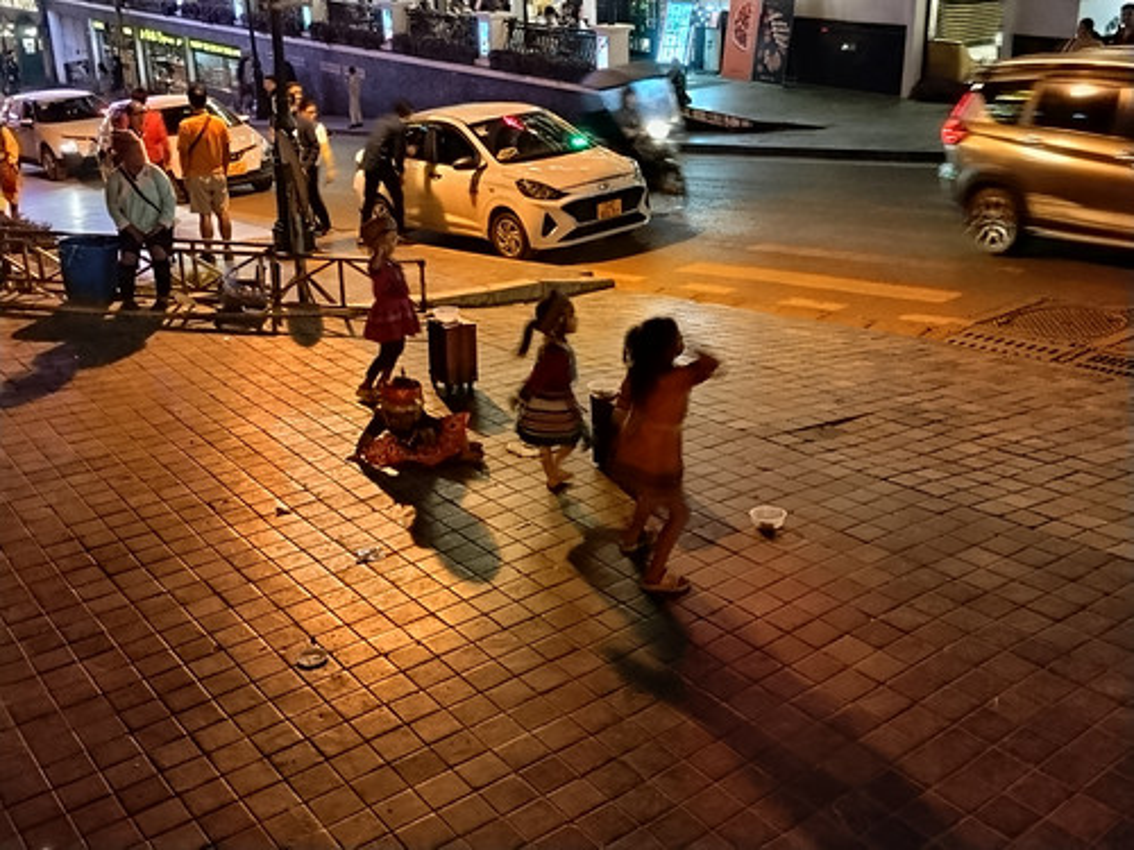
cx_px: 567
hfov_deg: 49.0
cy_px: 425
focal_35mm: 38
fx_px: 1245
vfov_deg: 37.7
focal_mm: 4.22
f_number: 1.8
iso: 800
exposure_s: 1/20
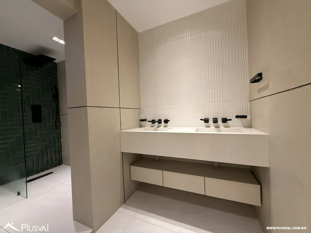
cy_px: 116
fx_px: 126
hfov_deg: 102.1
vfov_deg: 85.7
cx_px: 156
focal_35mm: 14
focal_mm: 2.22
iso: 320
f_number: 2.2
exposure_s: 1/120
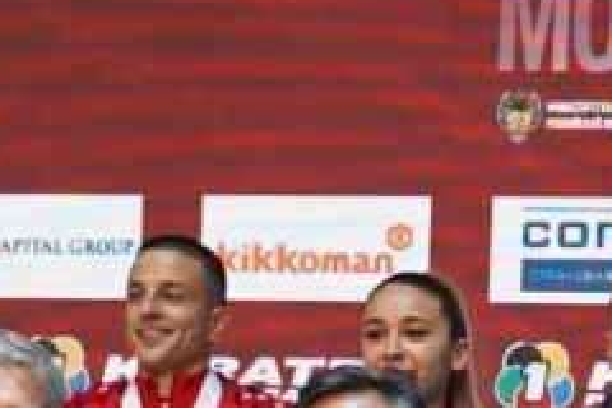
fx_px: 4964
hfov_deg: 6.9
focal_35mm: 292
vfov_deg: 4.5
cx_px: 1020
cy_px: 1329
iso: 100
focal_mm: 26
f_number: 2.8
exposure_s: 1/80
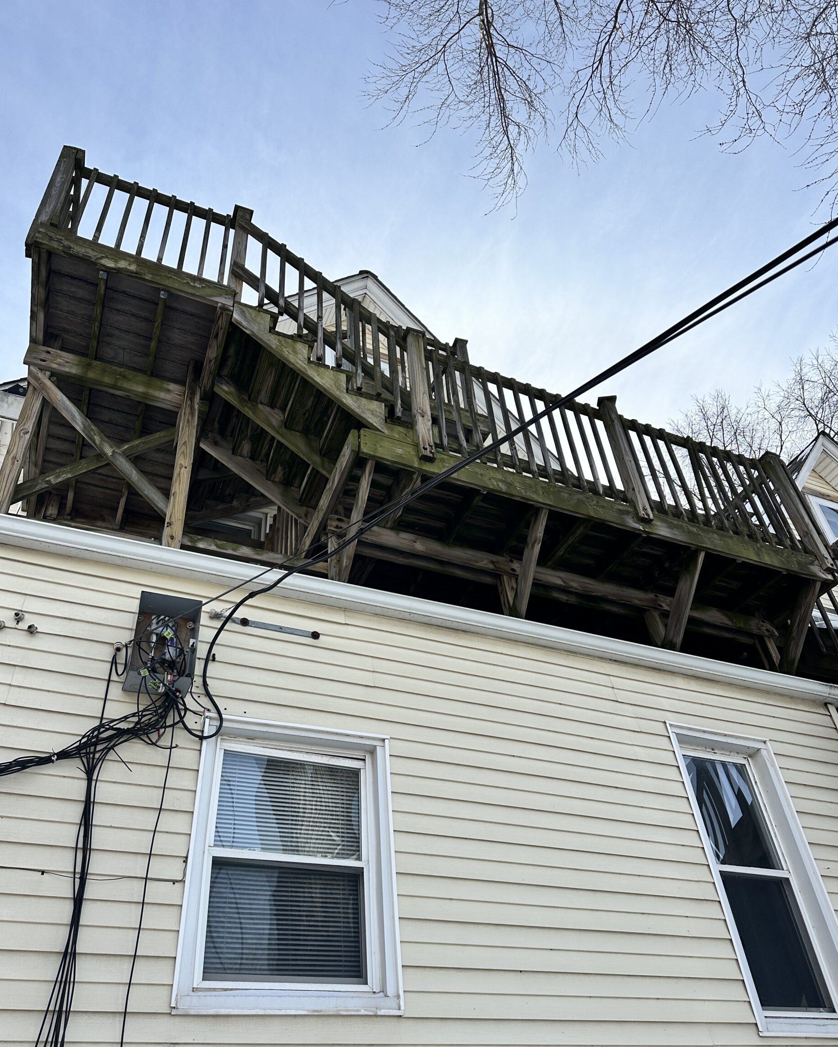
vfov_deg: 65.9
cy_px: 571
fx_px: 806
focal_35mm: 26
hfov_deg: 54.9
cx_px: 405
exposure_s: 1/4545
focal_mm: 6.86
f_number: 1.78
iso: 80
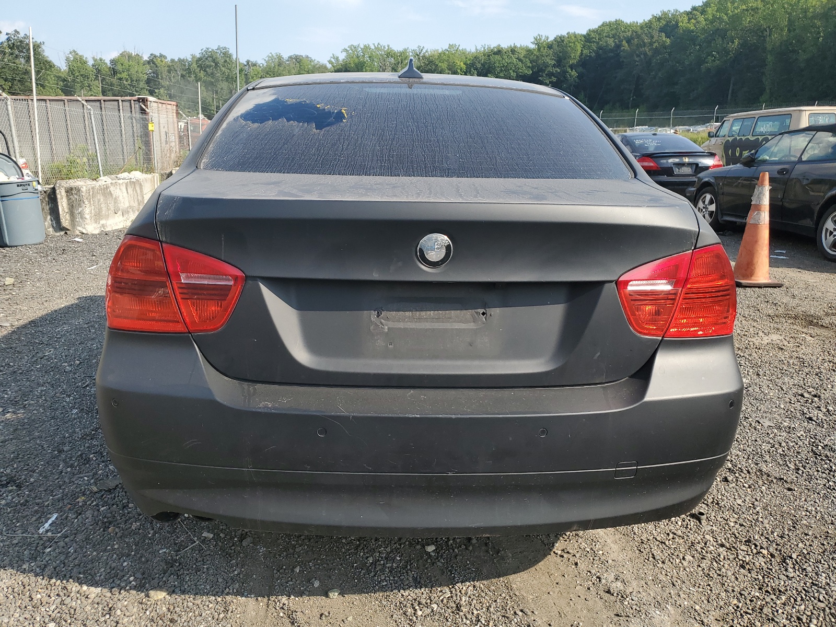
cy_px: 314
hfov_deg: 67.3
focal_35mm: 26
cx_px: 418
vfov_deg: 53.1
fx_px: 628
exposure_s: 1/1667
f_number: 1.5
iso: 50
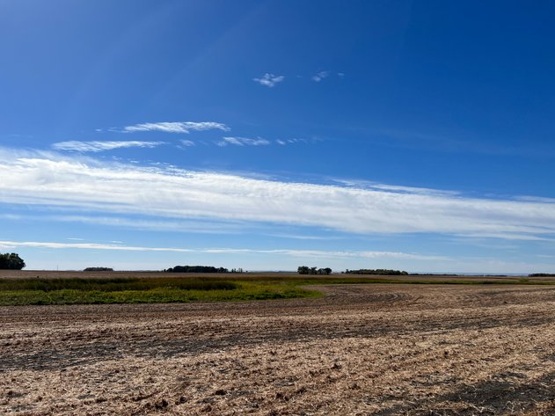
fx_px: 417
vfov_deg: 53.0
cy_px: 208
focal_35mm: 26
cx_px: 278
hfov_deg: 67.3
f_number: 1.5
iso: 50
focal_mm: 5.7
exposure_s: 1/11364
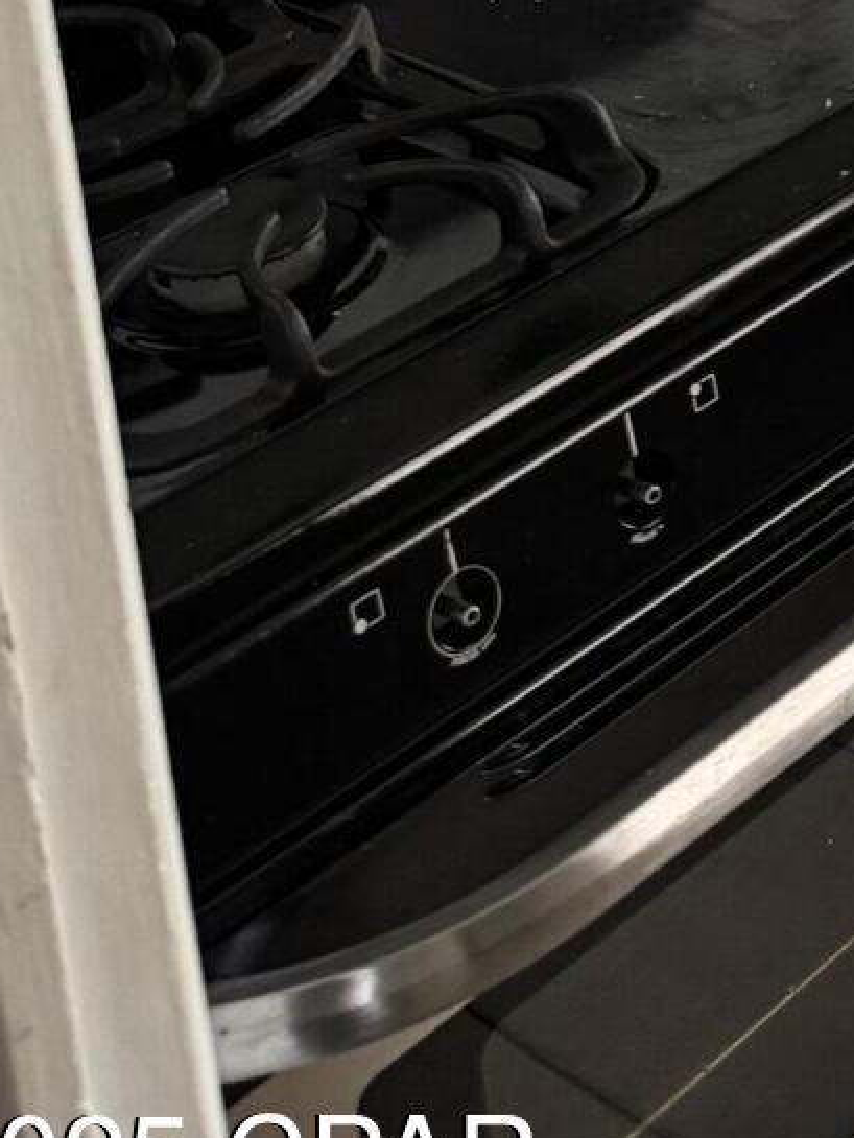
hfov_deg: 15.1
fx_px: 2894
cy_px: -737
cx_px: 1399
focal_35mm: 88
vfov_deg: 18.7
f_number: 1.78
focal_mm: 6.76
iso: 250
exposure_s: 1/60
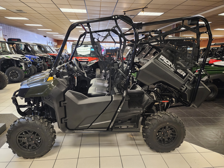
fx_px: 149
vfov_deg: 58.9
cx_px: 112
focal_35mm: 23
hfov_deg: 73.9
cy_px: 84
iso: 640
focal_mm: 6.4
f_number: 1.8
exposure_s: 1/120
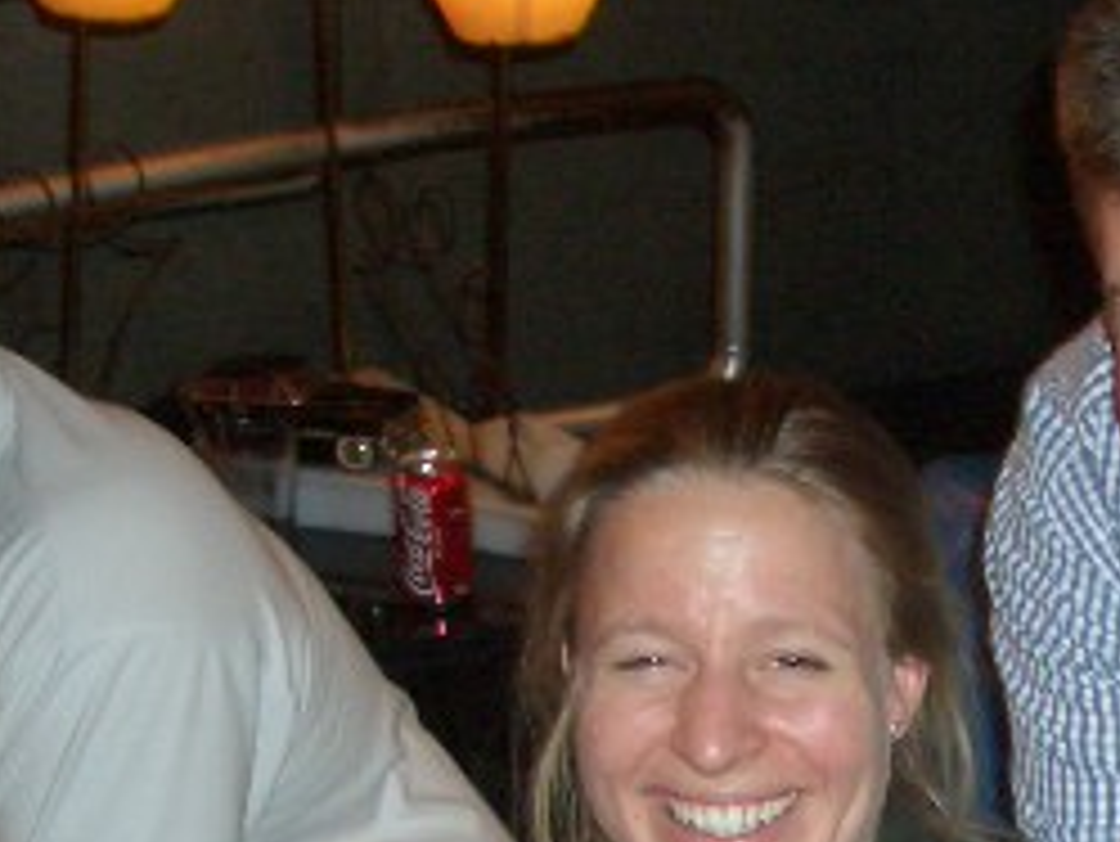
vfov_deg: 16.3
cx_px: 1066
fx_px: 2913
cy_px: 711
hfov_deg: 21.2
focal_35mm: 90
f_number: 2.6
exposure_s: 1/60
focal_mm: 5.8
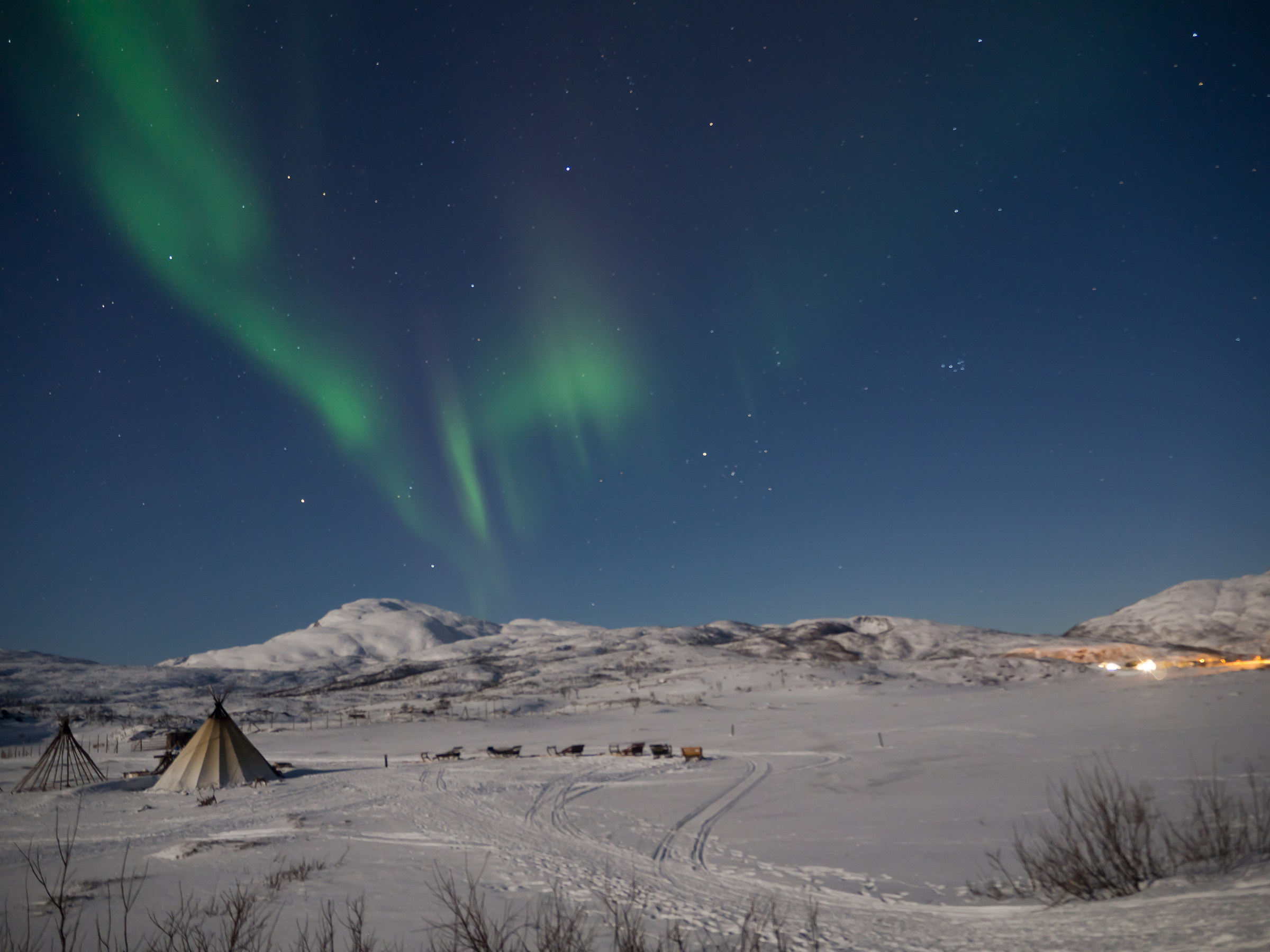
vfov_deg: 49.7
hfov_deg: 63.4
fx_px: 1027
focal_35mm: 28
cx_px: 635
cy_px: 476
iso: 400
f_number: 3.5
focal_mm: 14
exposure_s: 13
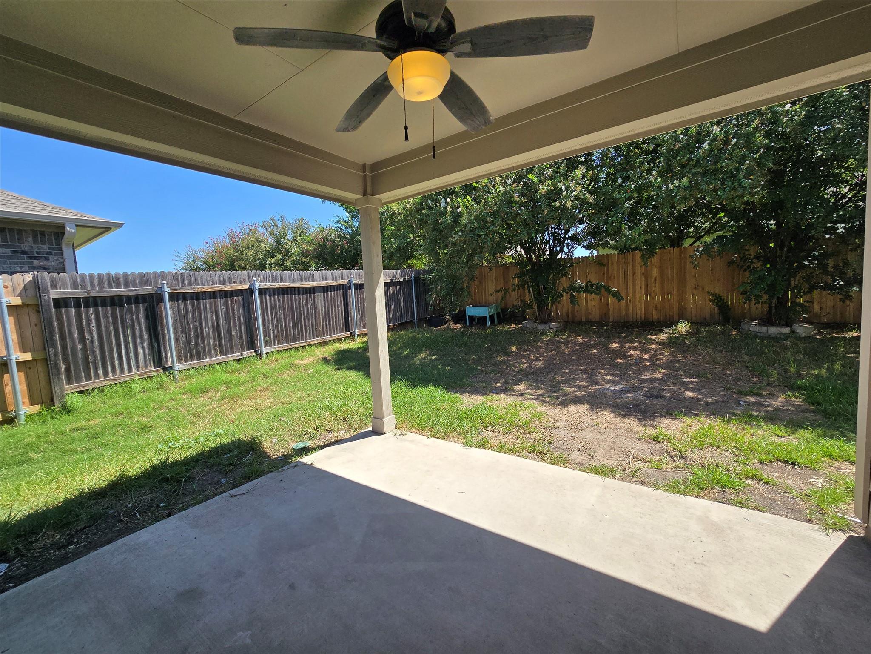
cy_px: 327
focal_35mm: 13
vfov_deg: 89.9
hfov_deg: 106.2
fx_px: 327
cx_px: 436
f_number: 2.2
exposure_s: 1/2000
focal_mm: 2.2
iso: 64
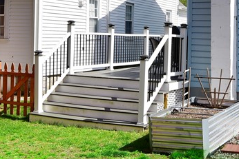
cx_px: 156
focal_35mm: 69
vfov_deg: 19.5
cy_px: 26
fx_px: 458
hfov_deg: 29.1
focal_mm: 22
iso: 400
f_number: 11
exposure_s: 1/500
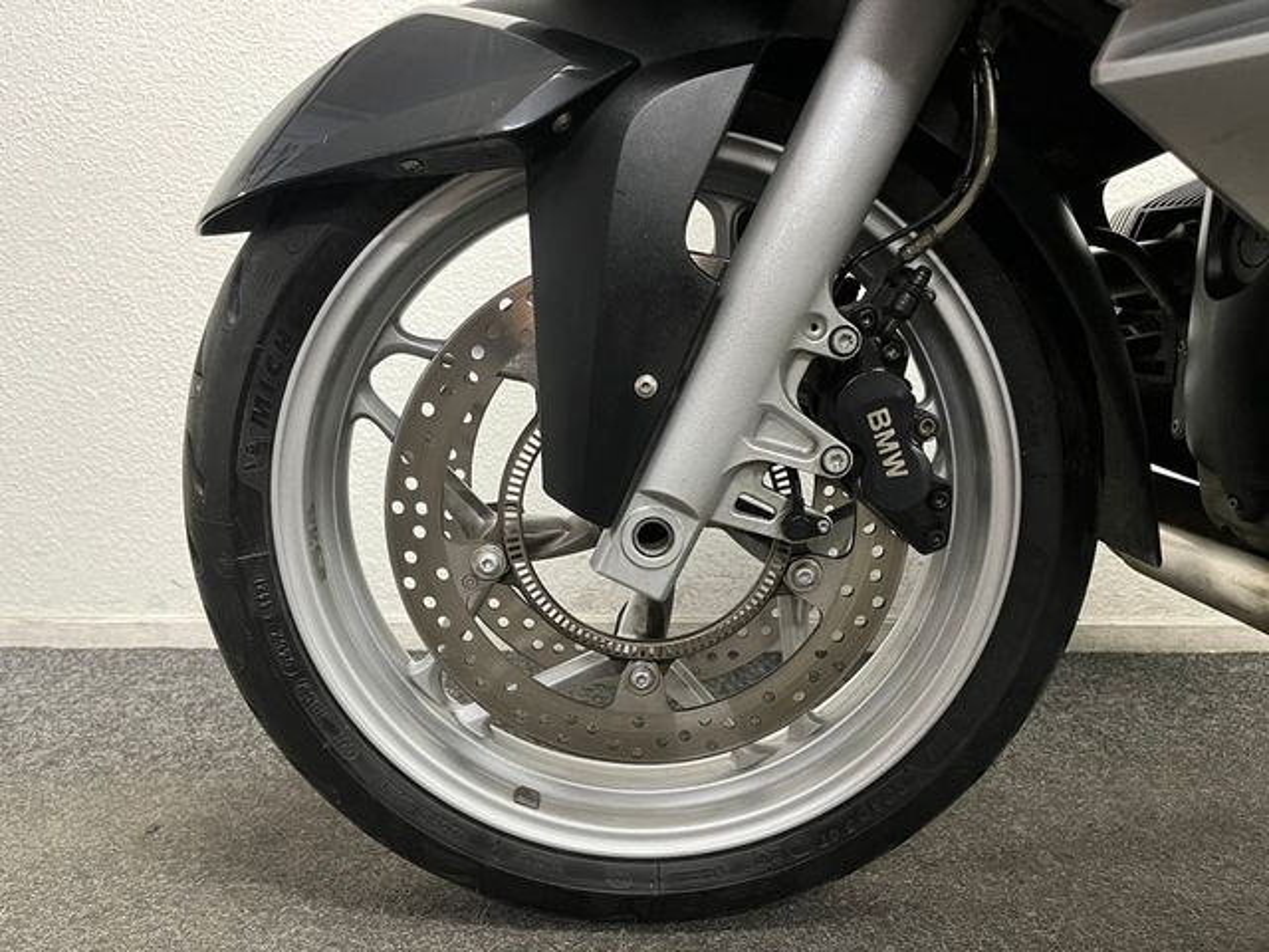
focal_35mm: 26
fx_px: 953
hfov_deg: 67.3
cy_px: 476
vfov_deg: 53.1
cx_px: 634
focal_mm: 5.1
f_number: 1.6
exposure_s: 1/50
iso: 400
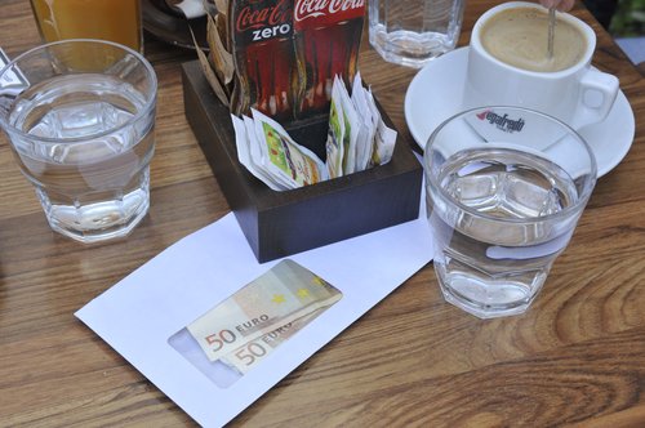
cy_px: 214
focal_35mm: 60
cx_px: 322
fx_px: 1074
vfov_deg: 22.6
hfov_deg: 33.4
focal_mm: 60
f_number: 14
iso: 800
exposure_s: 1/125
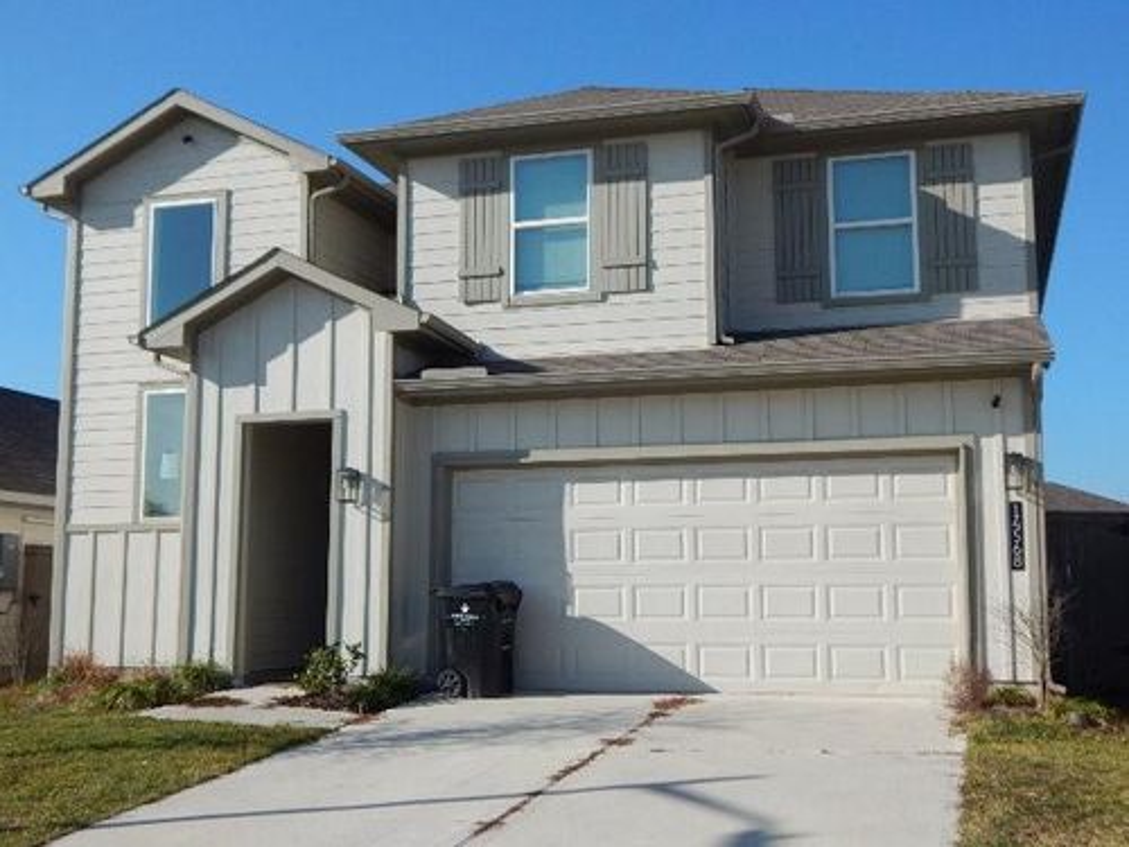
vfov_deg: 33.6
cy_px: 424
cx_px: 564
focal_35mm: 43
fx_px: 1402
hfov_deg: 43.9
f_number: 7.1
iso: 125
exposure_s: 1/400
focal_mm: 7.7
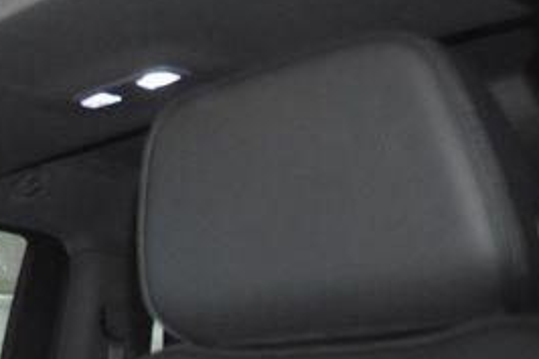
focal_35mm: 65
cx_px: -63
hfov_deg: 28.1
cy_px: -1
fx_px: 973
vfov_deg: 20.2
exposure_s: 1/100
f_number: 3.5
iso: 2800
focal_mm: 18
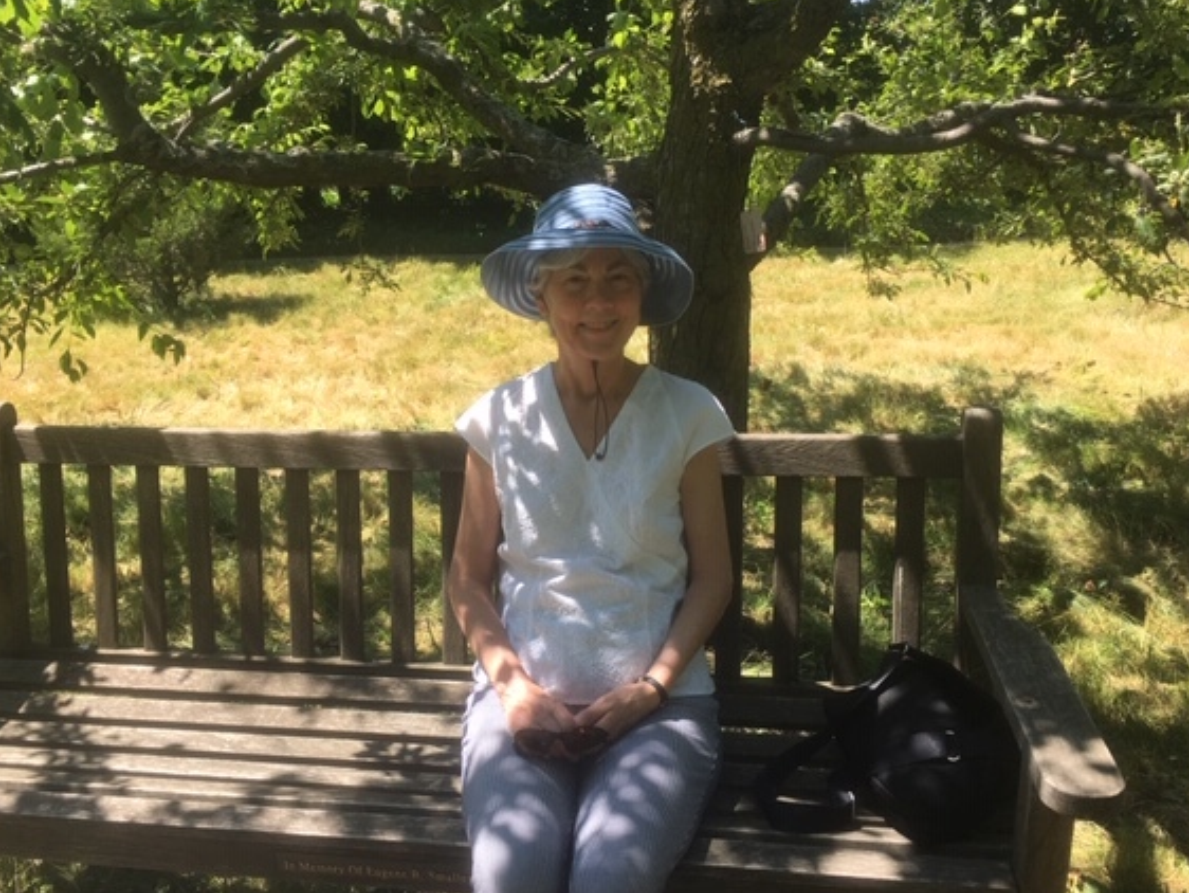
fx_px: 1134
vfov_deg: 43.0
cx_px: 539
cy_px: 457
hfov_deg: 55.2
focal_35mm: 33
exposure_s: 1/530
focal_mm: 4.15
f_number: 2.2
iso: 25
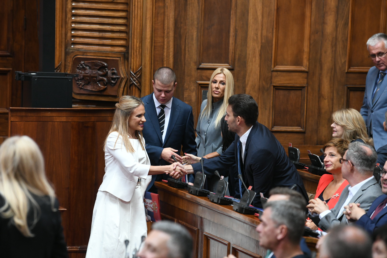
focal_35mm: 200
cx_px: 194
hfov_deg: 10.3
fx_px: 2150
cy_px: 129
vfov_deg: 6.9
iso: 4000
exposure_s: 1/500
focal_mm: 200
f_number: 4.5
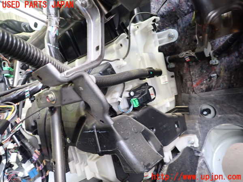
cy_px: 91
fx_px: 175
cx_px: 122
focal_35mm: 25
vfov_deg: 54.9
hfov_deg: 69.4
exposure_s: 1/40
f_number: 2
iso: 400
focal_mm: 4.5
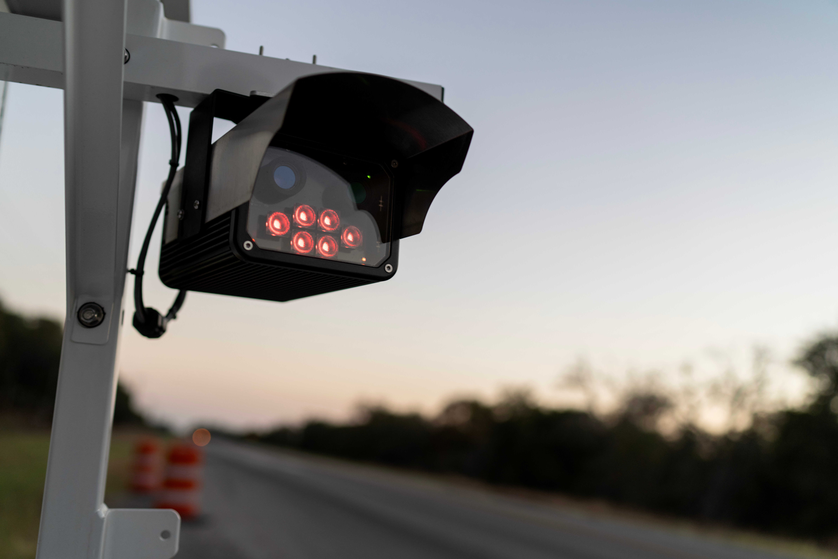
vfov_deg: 37.9
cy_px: 280
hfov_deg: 54.4
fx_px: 815
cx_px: 419
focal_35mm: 35
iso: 400
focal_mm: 35
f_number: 2
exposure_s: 1/60
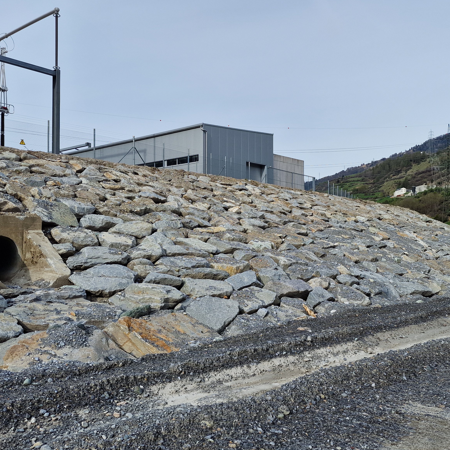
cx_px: 206
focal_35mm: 35
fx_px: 515
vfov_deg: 47.2
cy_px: 226
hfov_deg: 47.2
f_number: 1.8
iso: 50
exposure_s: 1/1484
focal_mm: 6.4
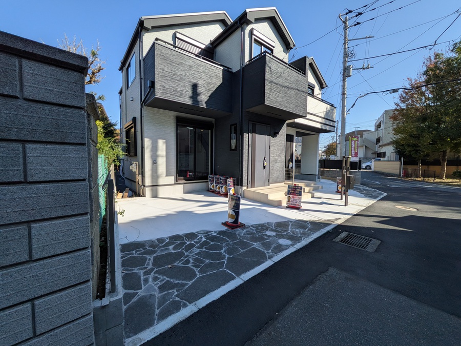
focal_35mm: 14
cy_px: 173
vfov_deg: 85.7
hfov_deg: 102.1
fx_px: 186
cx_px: 230
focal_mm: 1.83
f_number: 2.2
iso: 51
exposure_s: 1/1284
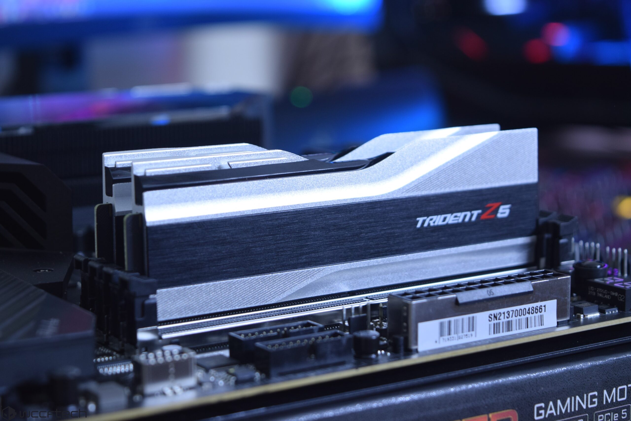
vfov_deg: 16.6
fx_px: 1446
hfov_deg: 24.6
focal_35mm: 82
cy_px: 210
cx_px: 316
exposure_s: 1/5
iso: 400
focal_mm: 55
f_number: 5.6
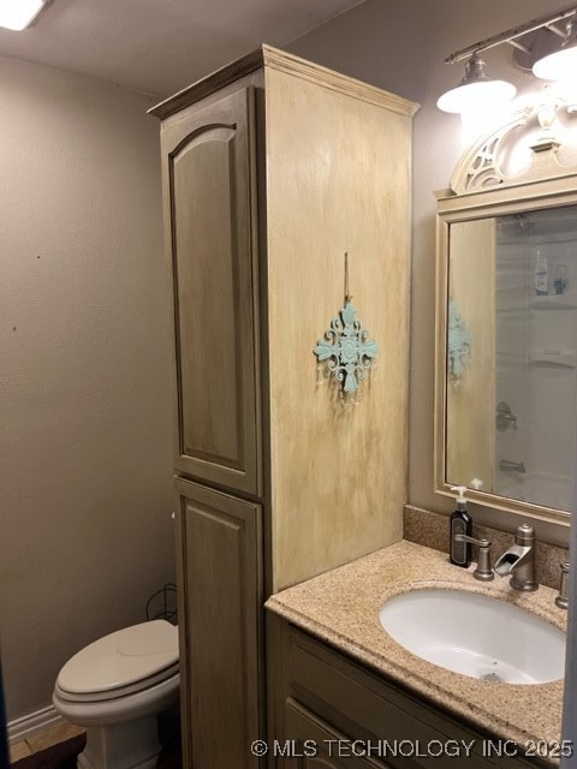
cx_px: 288
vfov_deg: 67.3
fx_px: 578
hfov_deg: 53.1
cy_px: 384
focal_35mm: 26
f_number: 1.6
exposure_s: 1/120
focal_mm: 5.1
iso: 100
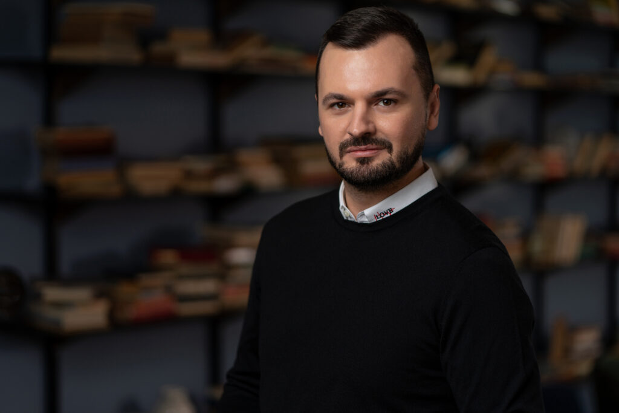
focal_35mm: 85
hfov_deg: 23.9
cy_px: 206
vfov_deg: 16.1
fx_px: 1462
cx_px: 310
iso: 100
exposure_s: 1/200
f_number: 2.2
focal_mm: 85
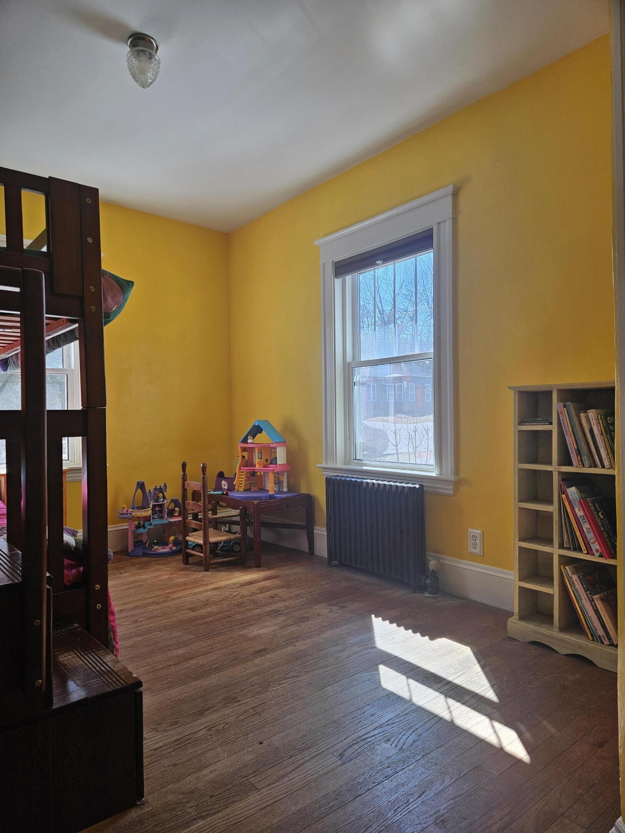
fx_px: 554
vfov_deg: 73.9
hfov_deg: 58.9
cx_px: 312
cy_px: 416
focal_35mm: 23
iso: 32
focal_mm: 5.4
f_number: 1.8
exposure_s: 1/120
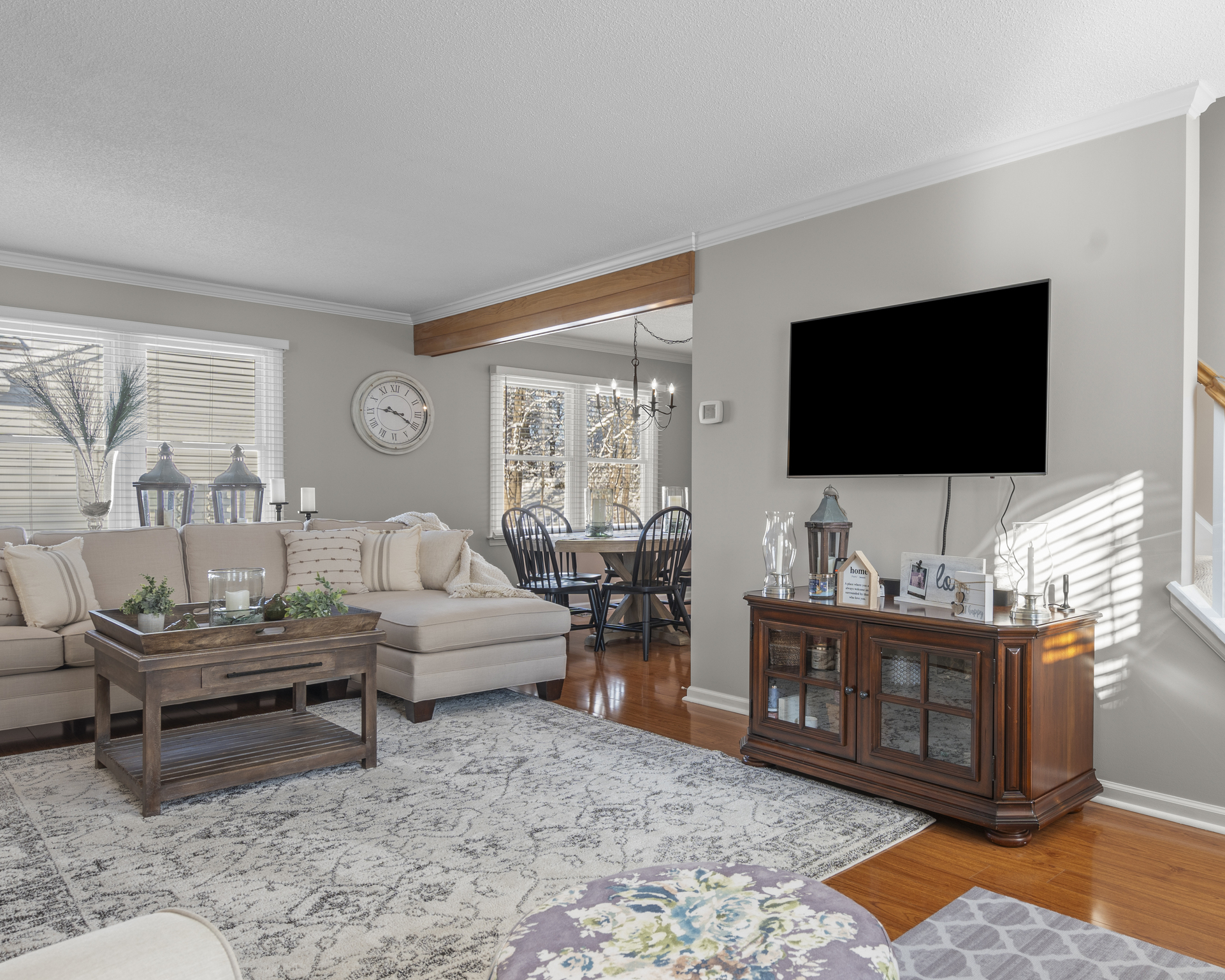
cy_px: 512
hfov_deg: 69.4
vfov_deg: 58.8
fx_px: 870
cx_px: 748
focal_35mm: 24
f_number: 9
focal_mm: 16
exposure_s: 1/2.5
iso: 200
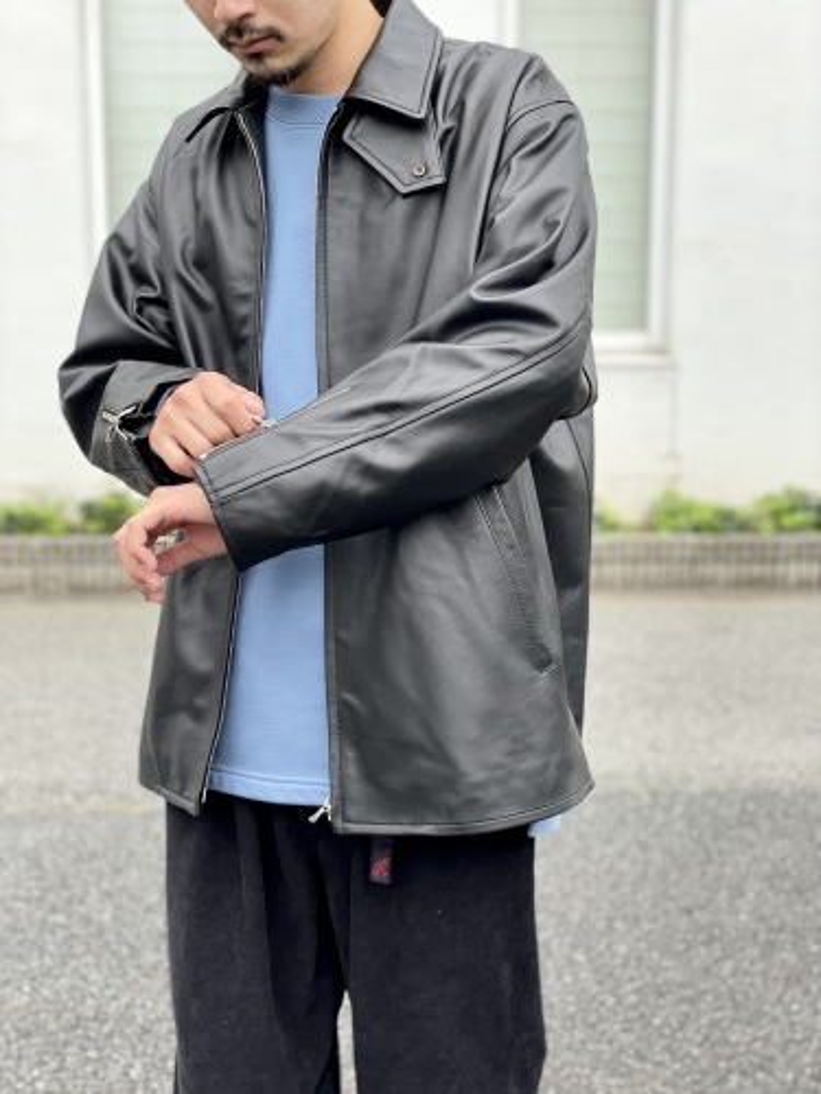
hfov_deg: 28.0
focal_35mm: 52
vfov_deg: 36.8
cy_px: 547
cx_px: 410
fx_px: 1644
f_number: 2
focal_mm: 6
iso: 32
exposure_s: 1/249
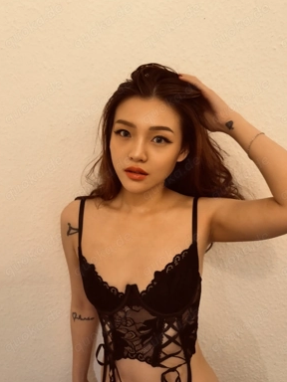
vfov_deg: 69.4
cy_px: 193
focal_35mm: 25
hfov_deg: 54.9
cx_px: 139
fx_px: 276
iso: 100
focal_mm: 6.76
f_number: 1.78
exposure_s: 1/54
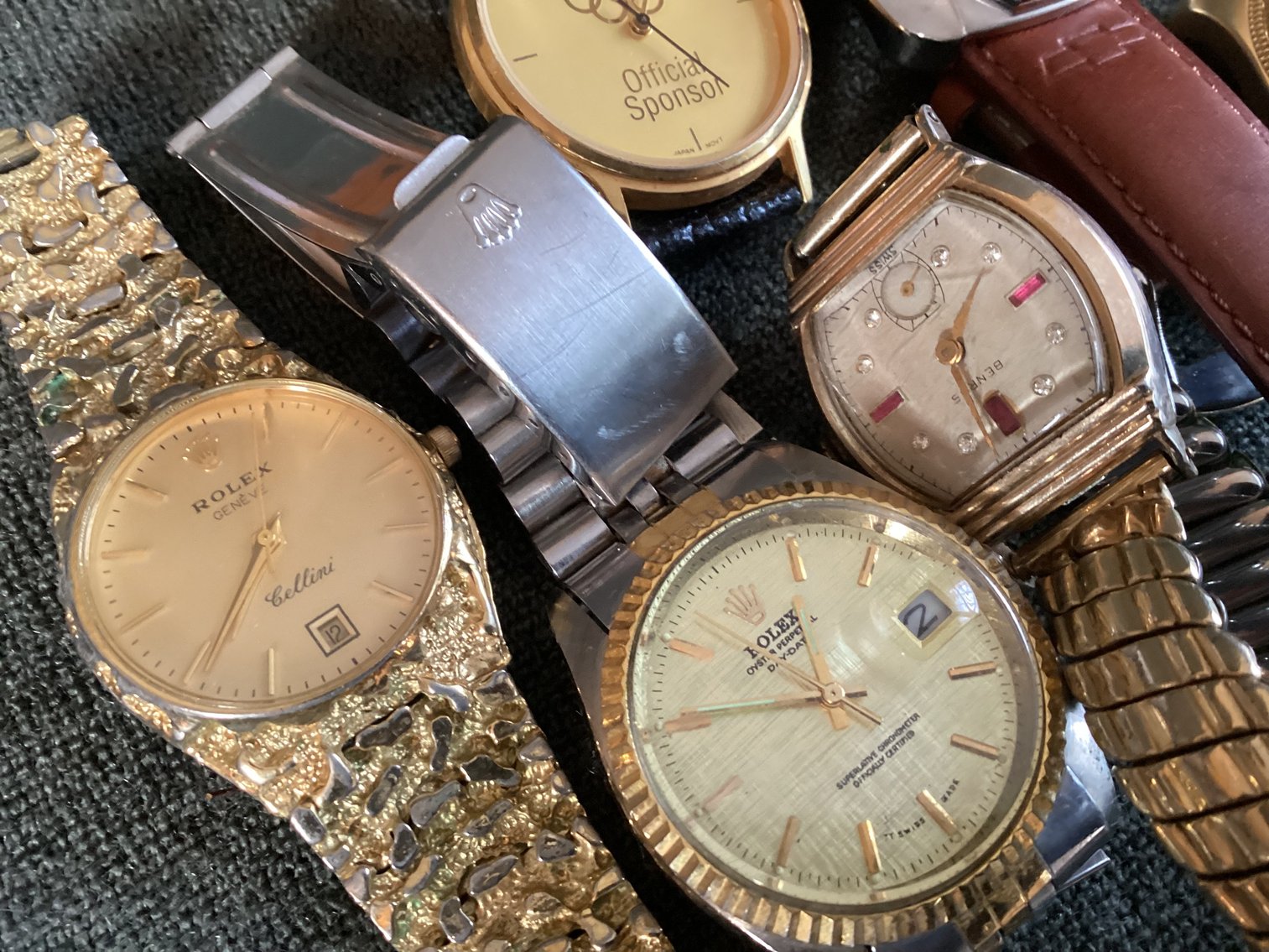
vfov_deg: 45.4
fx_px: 1137
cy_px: 476
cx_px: 634
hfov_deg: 58.3
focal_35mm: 31
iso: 320
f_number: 2.4
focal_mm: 3.3
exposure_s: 1/50
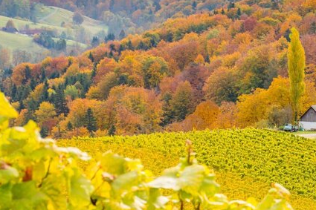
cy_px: 83
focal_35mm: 158
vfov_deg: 8.7
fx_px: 1386
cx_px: 221
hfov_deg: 13.0
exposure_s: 1/160
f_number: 9
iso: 200
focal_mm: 56
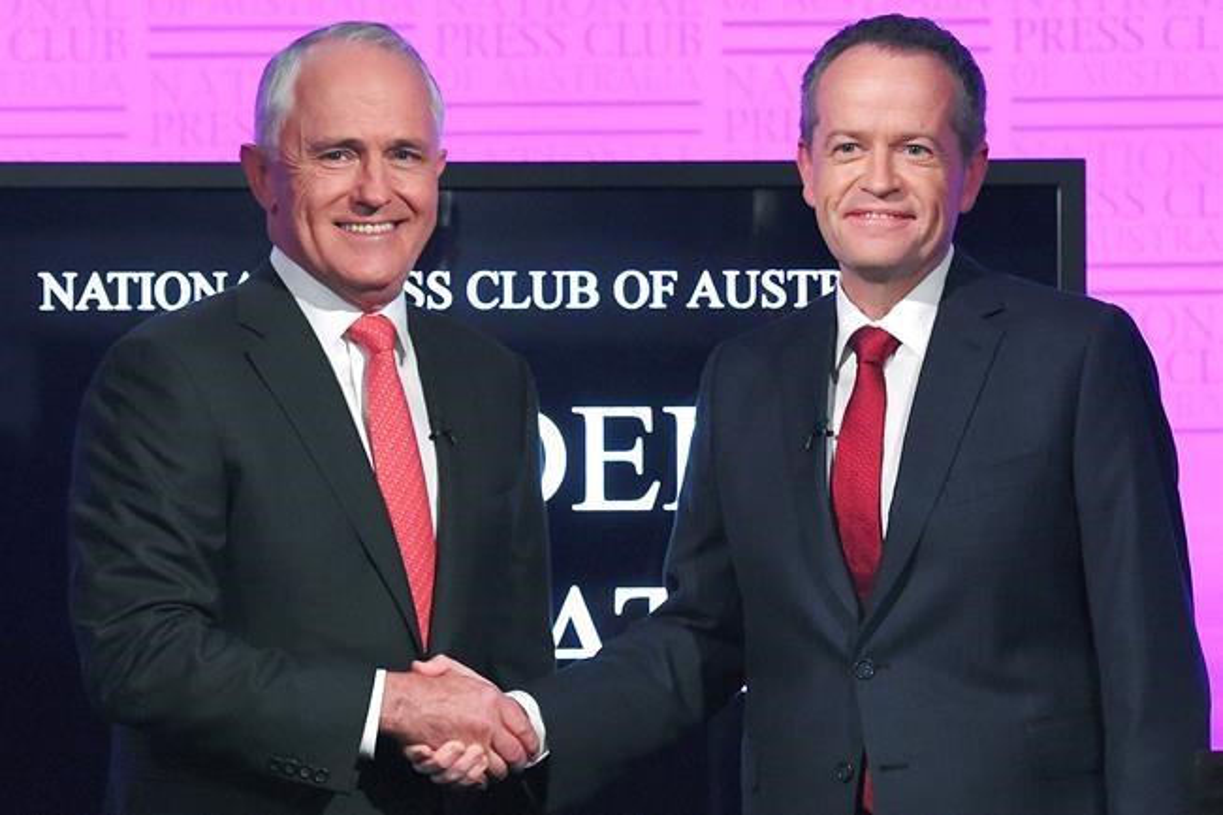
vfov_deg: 11.2
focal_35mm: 122
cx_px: 612
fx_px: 4143
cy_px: 408
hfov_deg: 16.8
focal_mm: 122
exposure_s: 1/250
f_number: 3.5
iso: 4000
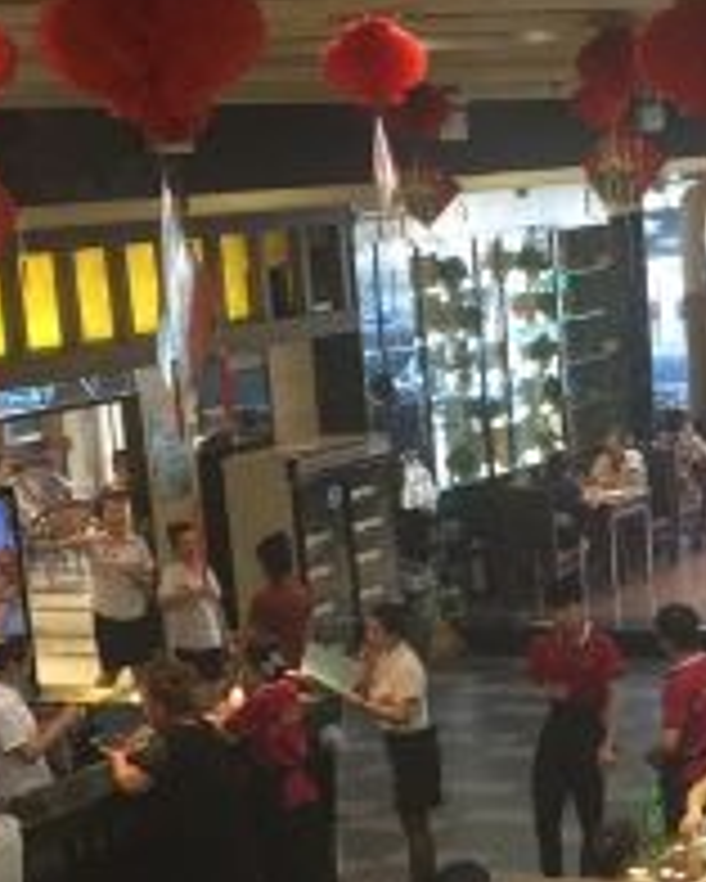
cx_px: 753
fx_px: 2636
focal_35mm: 101
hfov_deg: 14.9
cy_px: 828
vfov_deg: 18.6
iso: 100
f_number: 2.2
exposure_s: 1/17
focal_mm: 4.15
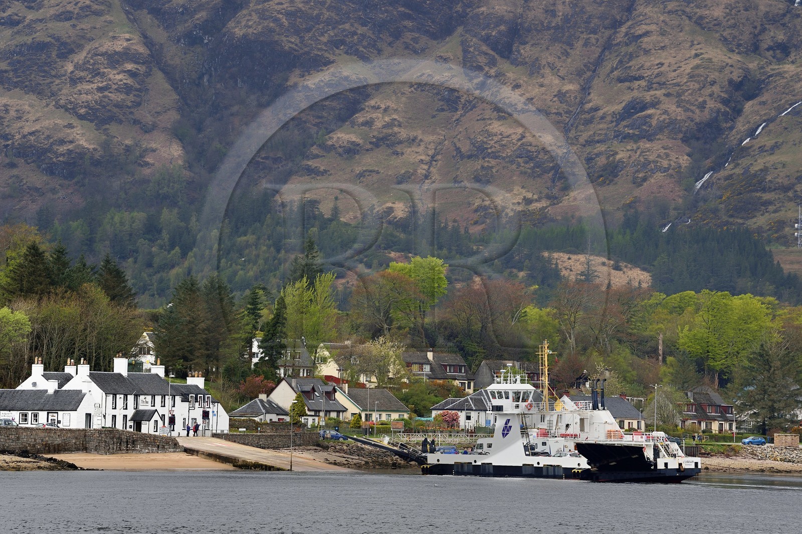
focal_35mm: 200
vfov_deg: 6.9
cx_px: 401
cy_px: 267
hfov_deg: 10.3
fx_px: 4452
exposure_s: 1/250
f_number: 9
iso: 200
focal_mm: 200
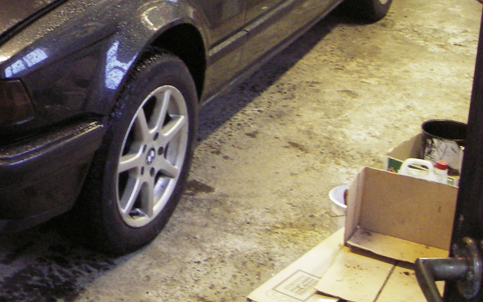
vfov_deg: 16.8
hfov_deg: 26.6
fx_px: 987
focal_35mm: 75
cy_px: -30
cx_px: 47
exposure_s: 1/4
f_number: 3.3
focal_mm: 6.3
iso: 200
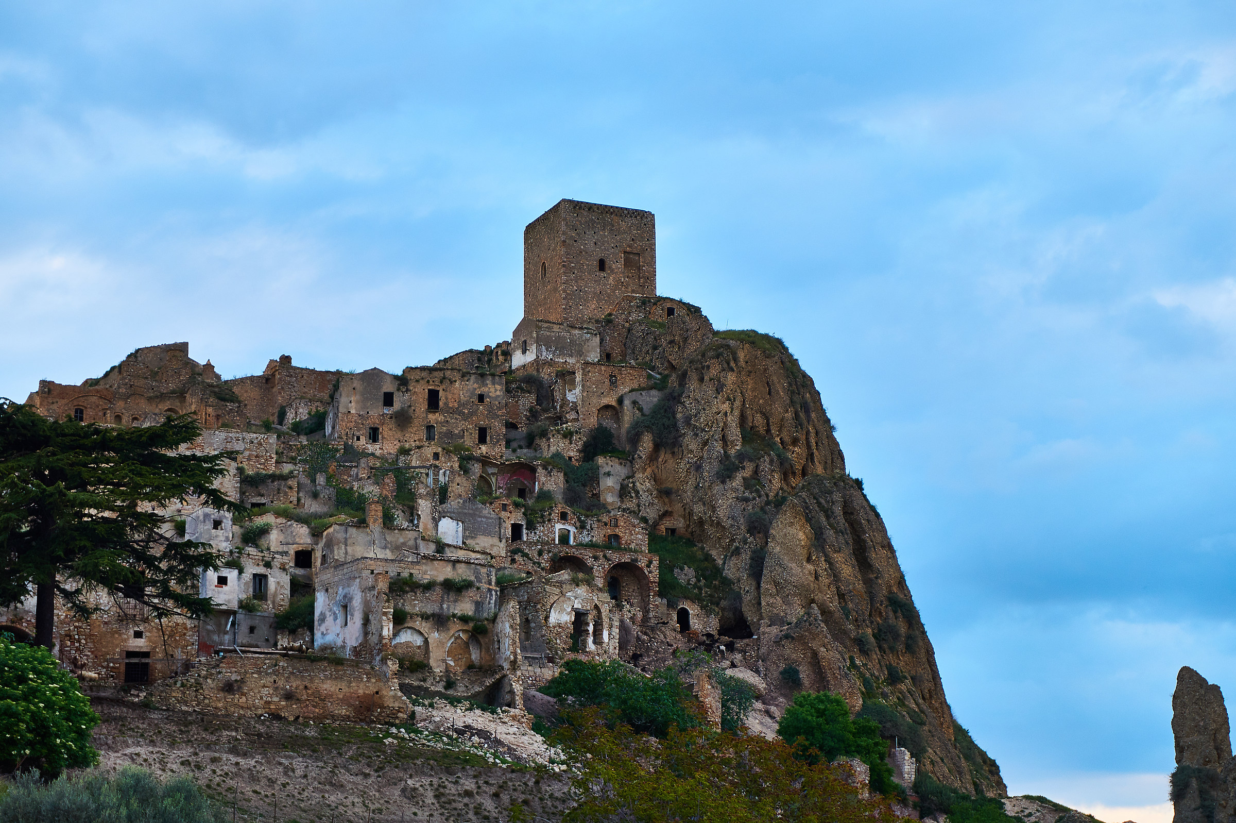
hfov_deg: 29.3
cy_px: 412
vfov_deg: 19.7
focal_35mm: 69
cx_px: 618
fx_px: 2367
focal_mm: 46
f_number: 5.6
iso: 160
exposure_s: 1/80
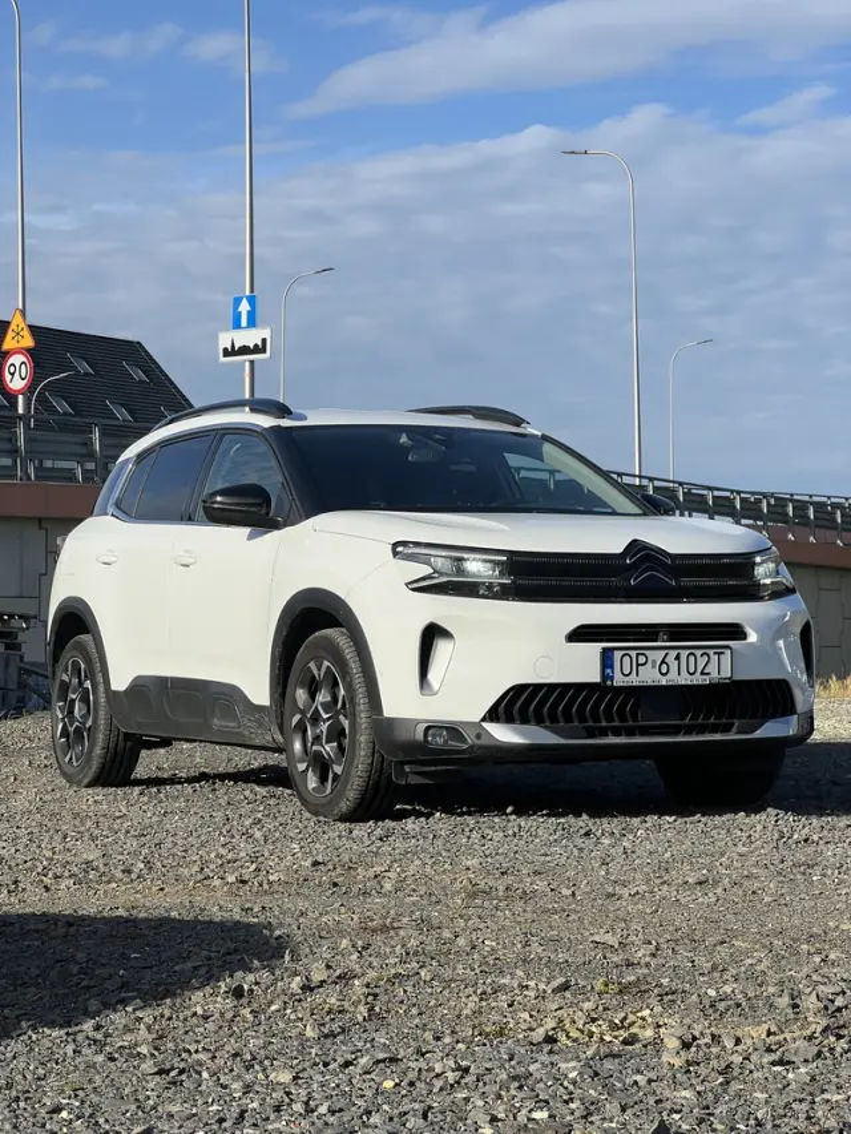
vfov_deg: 25.3
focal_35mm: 77
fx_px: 2523
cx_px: 426
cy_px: 567
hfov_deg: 19.1
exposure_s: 1/951
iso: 32
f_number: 2.8
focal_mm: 9
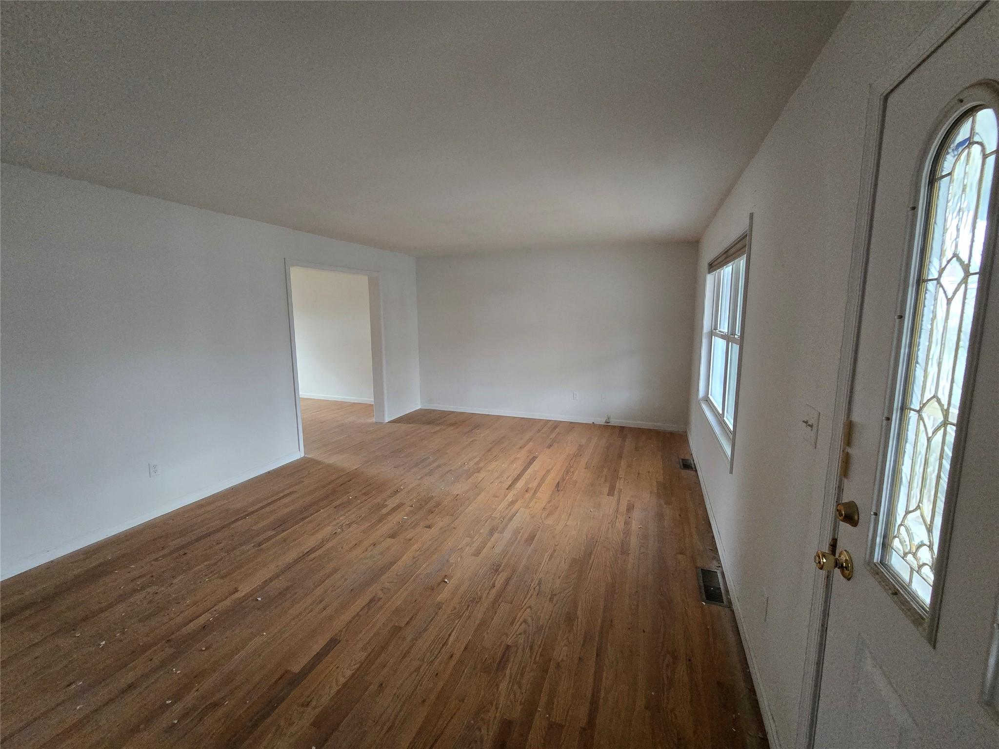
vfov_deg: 89.9
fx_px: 375
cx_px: 500
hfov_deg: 106.2
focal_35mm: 13
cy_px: 374
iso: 640
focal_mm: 2.2
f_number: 2.2
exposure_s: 1/60
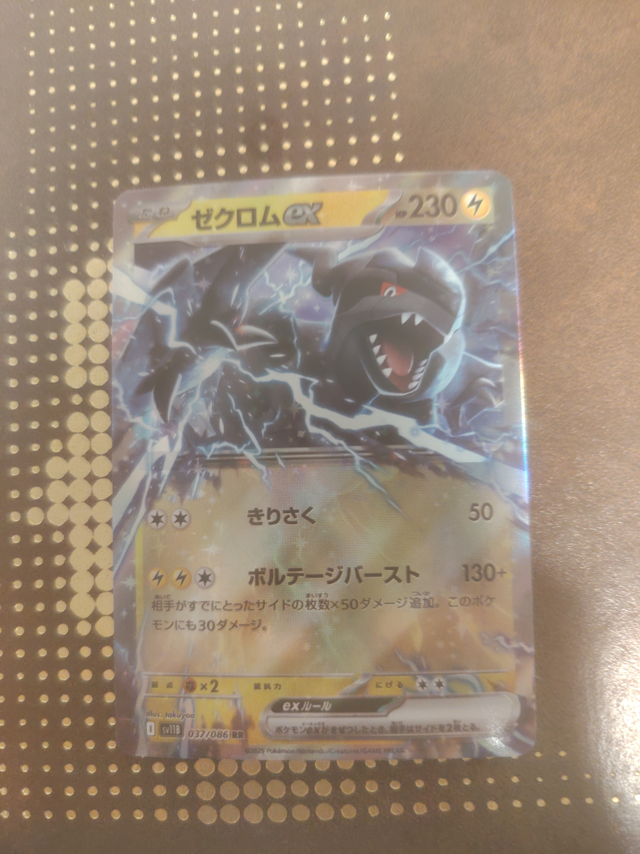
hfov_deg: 56.8
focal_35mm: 24
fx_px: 592
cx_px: 320
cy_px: 427
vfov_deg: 71.6
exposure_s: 1/25
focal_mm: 5.25
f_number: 1.75
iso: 954
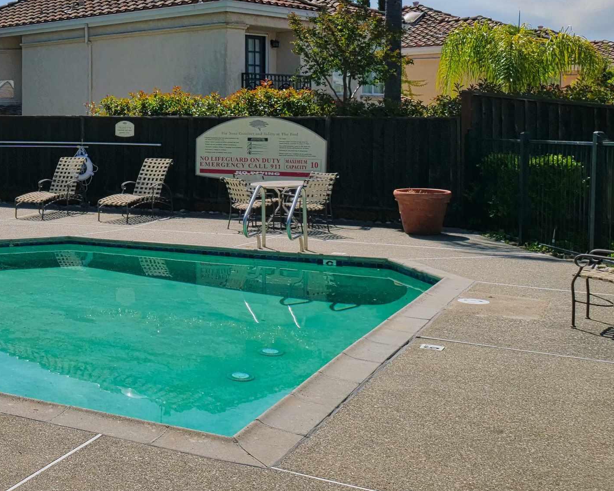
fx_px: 927
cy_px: 141
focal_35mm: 51
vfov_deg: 29.4
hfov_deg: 33.3
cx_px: -12
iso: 160
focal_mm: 12
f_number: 5.6
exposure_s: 1/1300
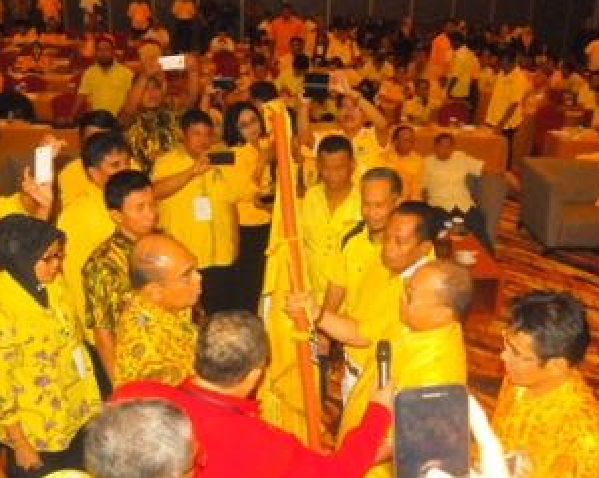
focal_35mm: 77
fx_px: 1364
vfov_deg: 19.9
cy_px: 238
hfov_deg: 24.8
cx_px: 327
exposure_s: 1/80
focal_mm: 40
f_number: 13
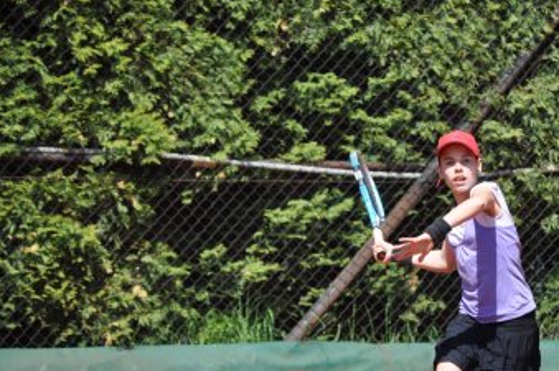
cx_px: 478
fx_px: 5549
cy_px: 242
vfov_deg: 3.8
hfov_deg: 5.8
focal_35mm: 358
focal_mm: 135
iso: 400
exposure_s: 1/1250
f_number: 5.6
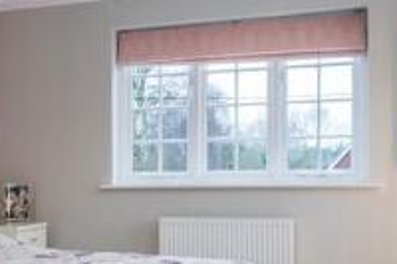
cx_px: 82
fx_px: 650
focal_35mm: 59
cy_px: 164
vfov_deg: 22.9
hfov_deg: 33.0
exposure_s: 1/6
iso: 160
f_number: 7.1
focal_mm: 12.3
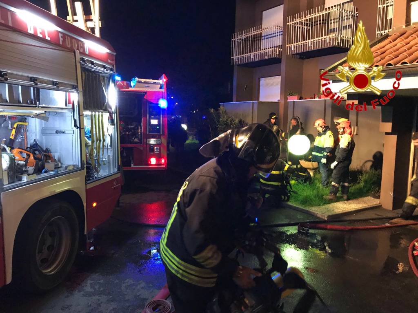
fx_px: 338
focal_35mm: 28
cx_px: 209
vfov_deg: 49.7
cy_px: 156
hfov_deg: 63.4
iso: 80
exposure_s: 1/6
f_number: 1.8
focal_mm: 3.99
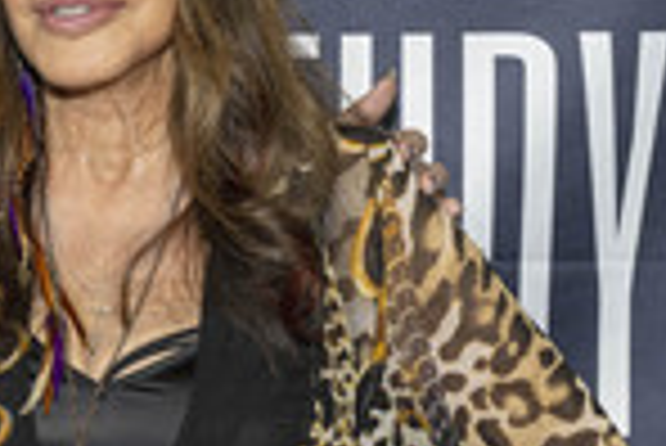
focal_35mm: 140
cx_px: -191
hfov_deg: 14.1
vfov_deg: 9.8
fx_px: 2592
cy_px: 153
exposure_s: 1/200
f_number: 5.6
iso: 800
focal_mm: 46
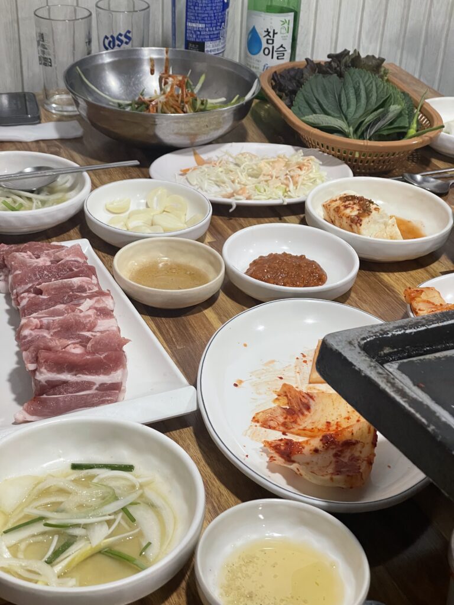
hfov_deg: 28.0
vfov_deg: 36.8
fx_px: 909
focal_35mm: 52
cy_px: 302
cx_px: 227
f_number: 2
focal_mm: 6
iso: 250
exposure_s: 1/60
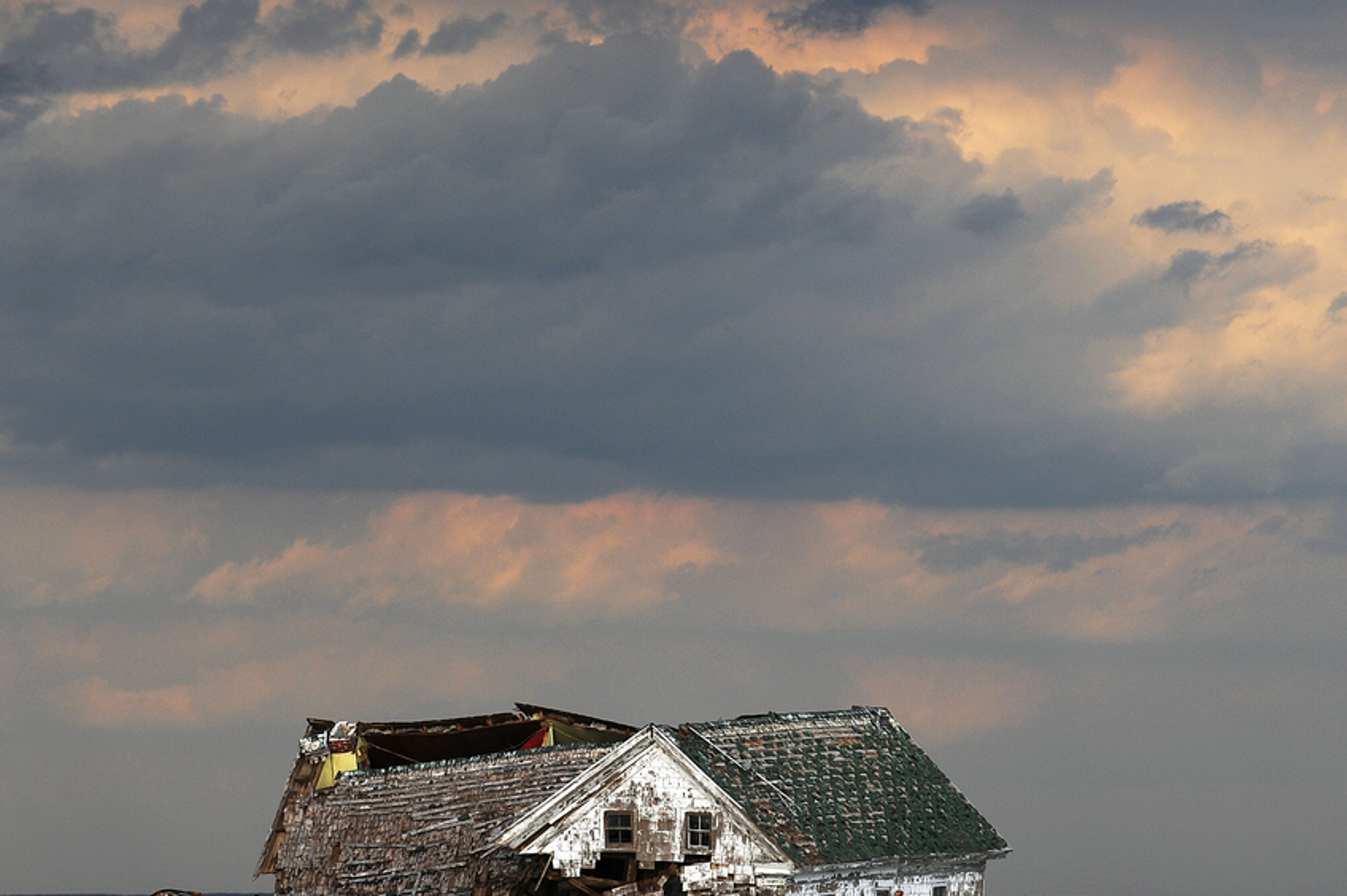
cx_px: 777
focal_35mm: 283
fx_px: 10580
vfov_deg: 4.8
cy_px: 616
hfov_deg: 7.3
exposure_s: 1/500
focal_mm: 200
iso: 200
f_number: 8
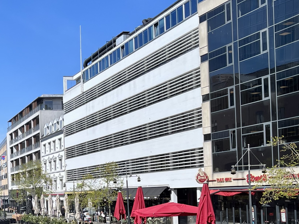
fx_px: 527
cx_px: 15
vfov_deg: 23.5
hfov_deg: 30.0
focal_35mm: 61
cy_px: 193
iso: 40
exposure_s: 1/290
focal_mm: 5.1
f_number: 1.6
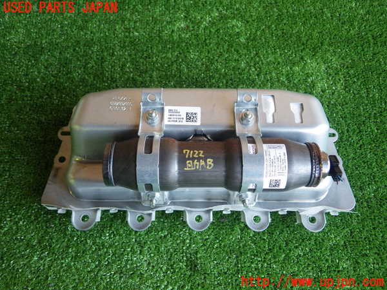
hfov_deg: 58.4
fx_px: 347
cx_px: 194
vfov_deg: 45.4
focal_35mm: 31
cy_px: 145
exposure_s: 1/50
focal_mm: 5.5
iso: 400
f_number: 2.3
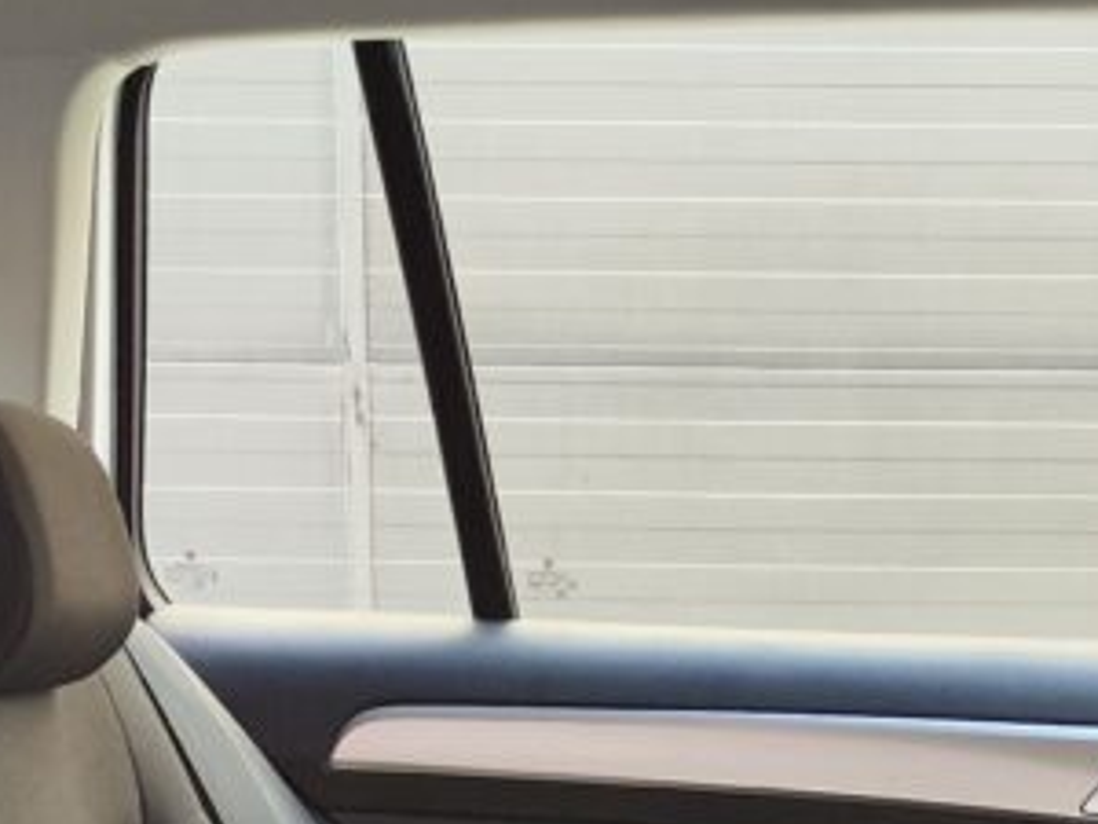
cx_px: 765
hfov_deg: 21.2
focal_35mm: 92
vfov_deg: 14.4
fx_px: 2918
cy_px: 1428
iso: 224
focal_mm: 7.01
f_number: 1.69
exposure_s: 1/100
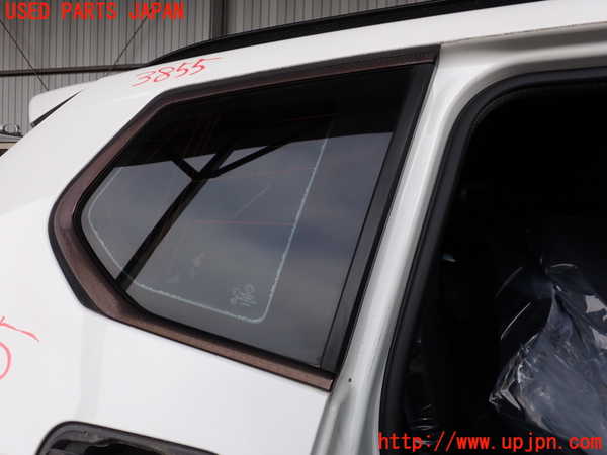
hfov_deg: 60.0
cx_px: 304
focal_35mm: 30
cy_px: 228
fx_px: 526
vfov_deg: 46.8
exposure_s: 1/320
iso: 100
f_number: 3.2
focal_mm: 5.4
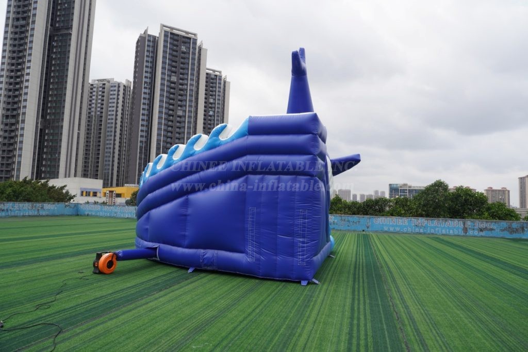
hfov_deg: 73.7
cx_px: 264
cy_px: 176
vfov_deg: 53.1
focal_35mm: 24
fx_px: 352
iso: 100
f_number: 8
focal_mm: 16
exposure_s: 1/160
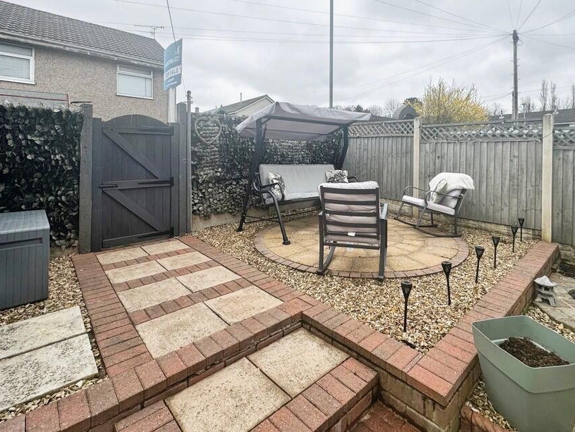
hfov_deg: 90.5
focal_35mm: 17
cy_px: 191
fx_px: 283
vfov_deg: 74.5
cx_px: 324
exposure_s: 1/561
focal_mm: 2.22
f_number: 2.2
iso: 40
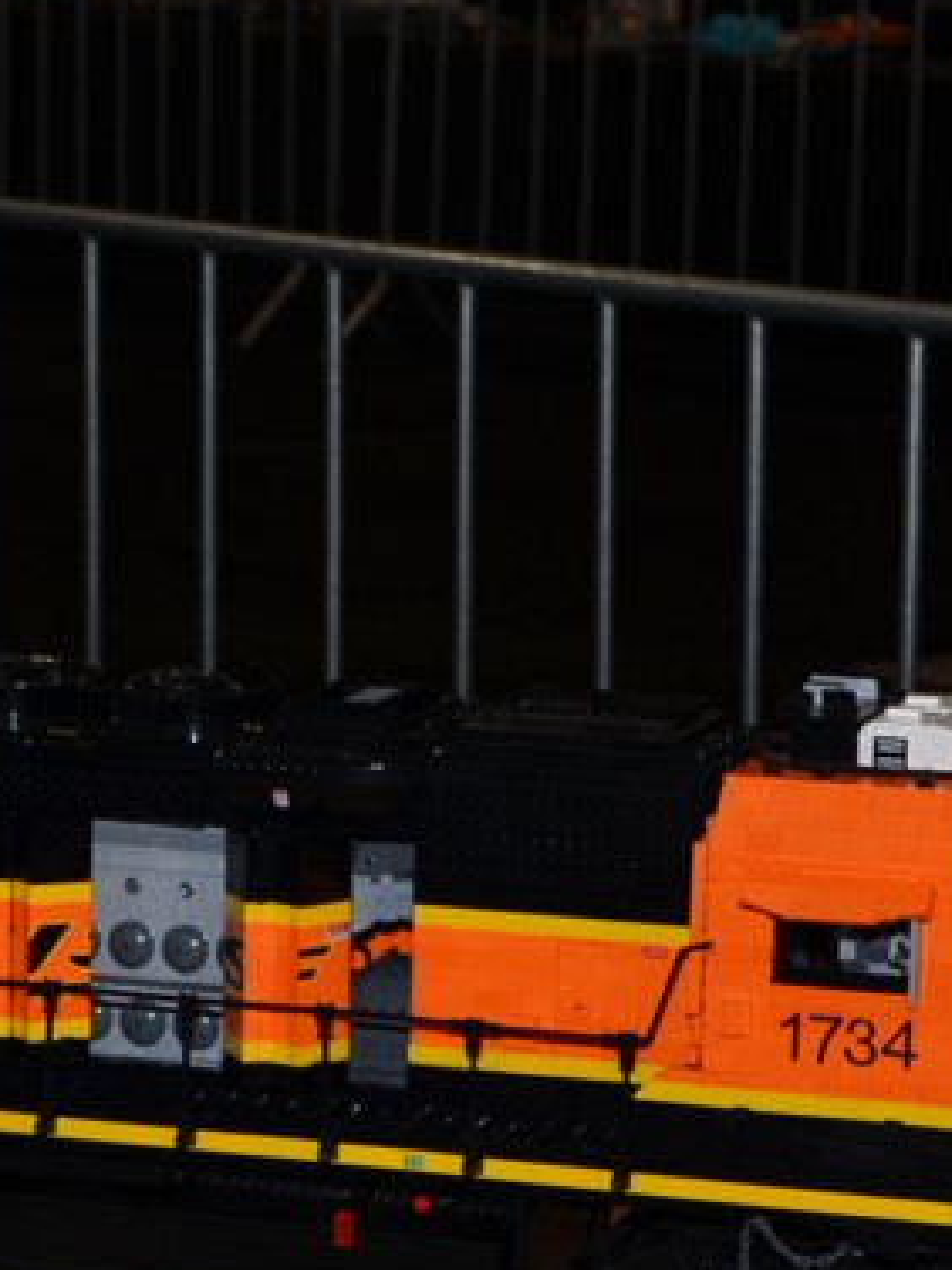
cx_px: 196
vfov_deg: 12.9
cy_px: 861
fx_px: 5610
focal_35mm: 153
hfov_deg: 9.7
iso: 100
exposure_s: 1/30
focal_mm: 40
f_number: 5.3
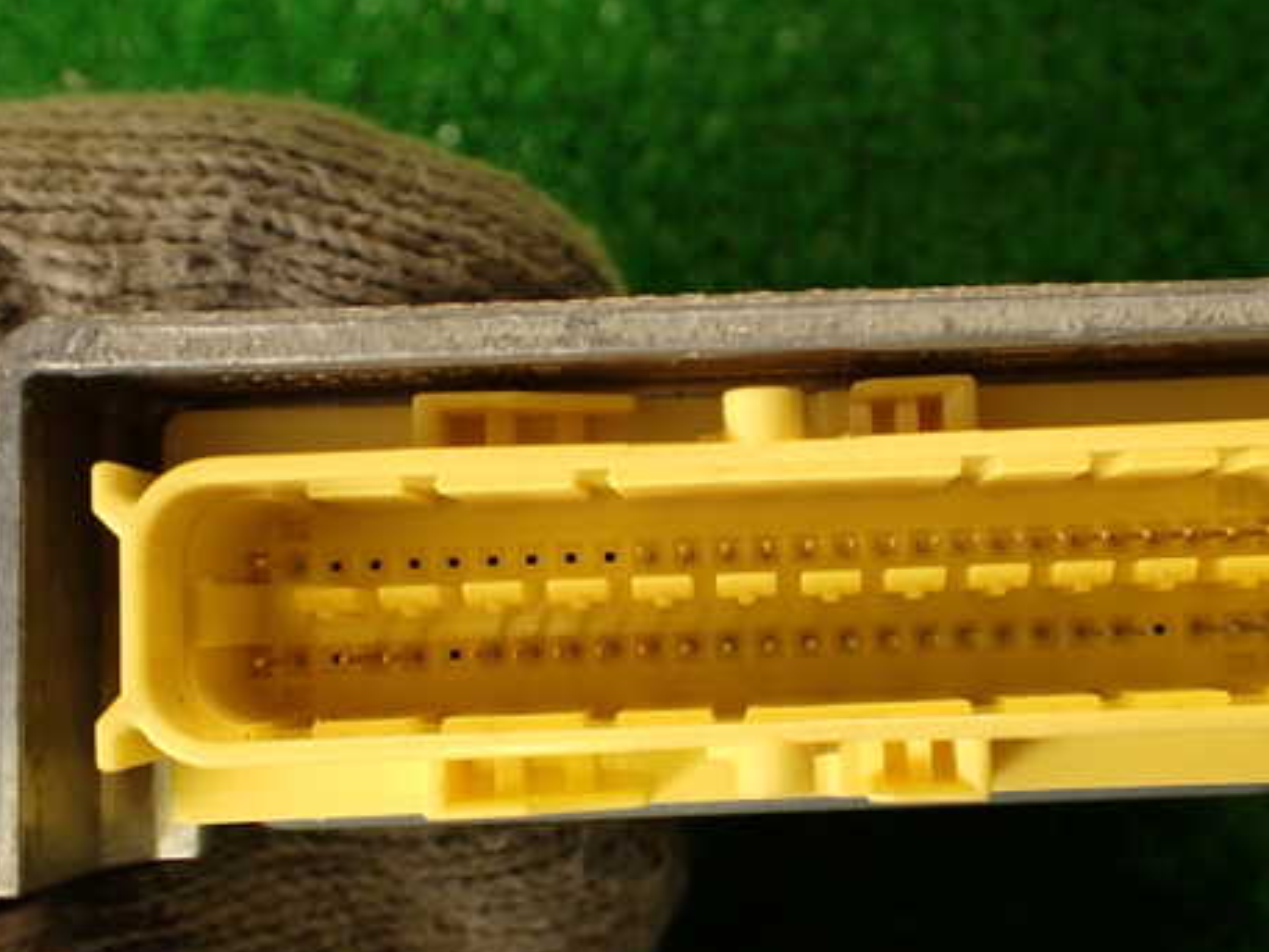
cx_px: 772
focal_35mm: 42
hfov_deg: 44.5
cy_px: 550
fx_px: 1540
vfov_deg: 34.3
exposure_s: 1/50
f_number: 2.4
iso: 200
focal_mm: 5.79
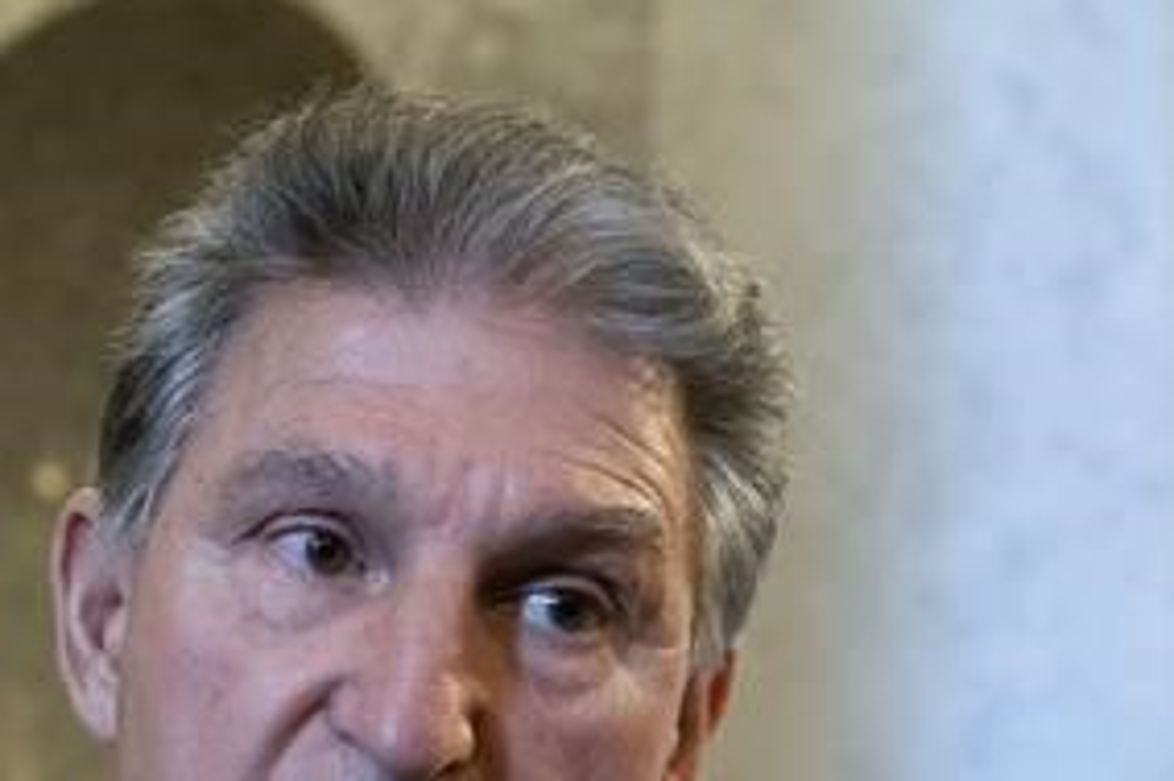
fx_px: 2607
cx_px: 285
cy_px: 816
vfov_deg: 16.6
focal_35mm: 80
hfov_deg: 25.1
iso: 5000
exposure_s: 1/125
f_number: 2.8
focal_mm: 35
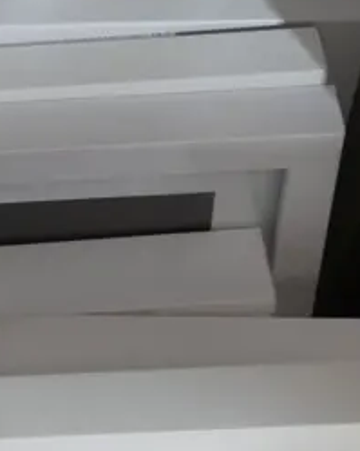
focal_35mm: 185
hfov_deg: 8.2
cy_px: 61
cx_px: -165
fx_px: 2465
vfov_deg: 10.4
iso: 2500
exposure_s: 1/60
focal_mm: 23
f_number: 5.1
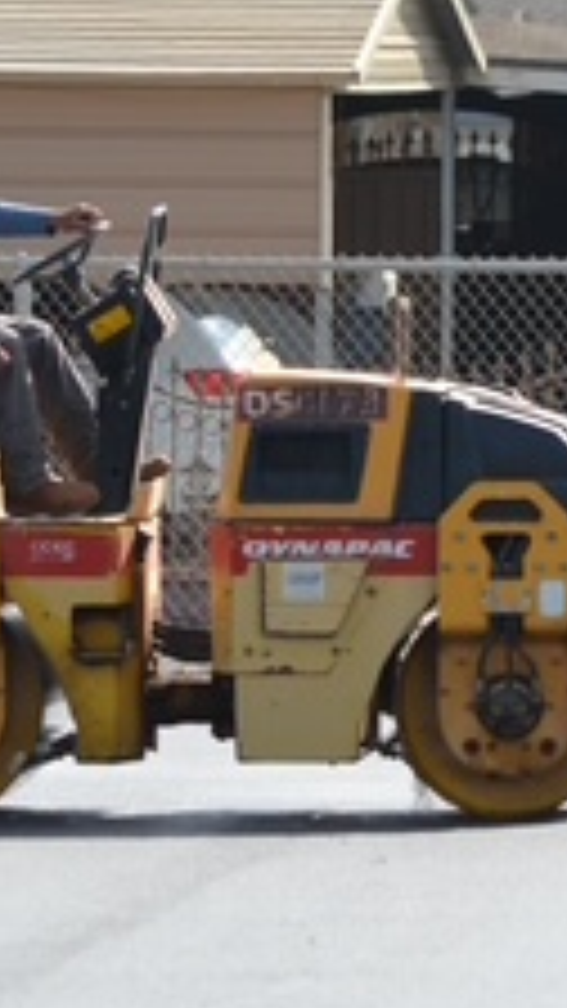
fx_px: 18589
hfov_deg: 1.7
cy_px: 364
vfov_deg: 3.1
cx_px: 351
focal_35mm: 695
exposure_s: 1/1250
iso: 400
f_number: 5.6
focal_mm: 155
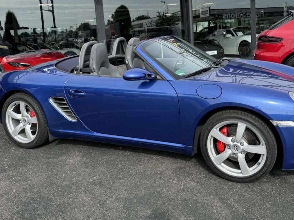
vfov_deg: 40.0
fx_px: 297
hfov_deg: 52.4
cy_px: 66
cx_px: 169
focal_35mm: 35
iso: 80
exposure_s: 1/1395
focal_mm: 6.76
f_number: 1.78
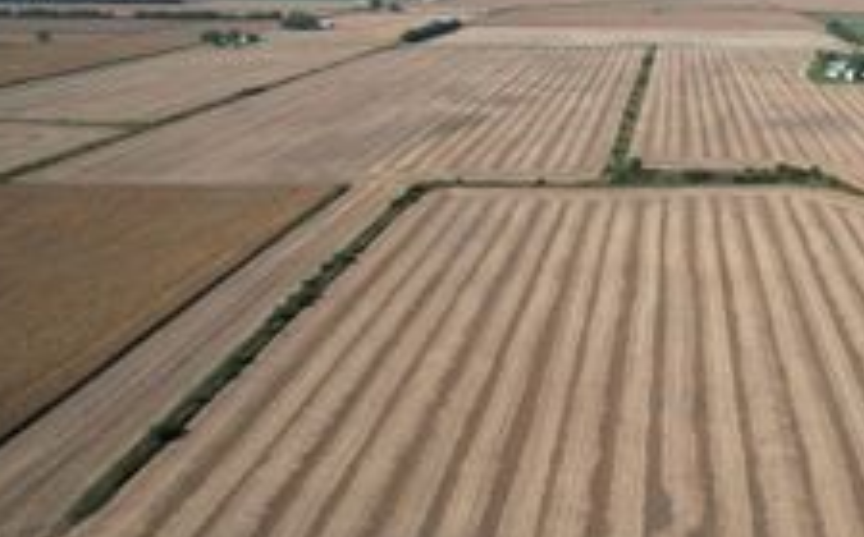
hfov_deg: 44.4
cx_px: 670
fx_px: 1011
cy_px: 309
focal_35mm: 43
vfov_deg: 29.7
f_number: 2.8
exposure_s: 1/2000
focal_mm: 8.38
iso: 100
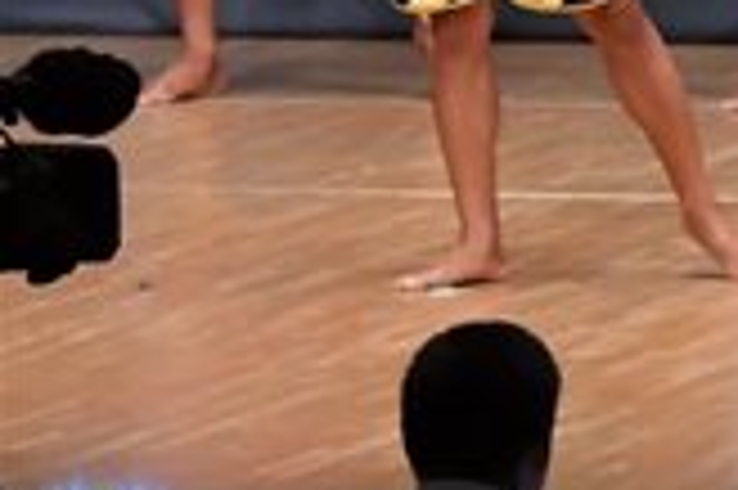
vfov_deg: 2.0
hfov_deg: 2.9
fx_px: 14233
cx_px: 1739
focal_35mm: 695
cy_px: -189
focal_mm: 98
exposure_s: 1/400
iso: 6400
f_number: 5.6
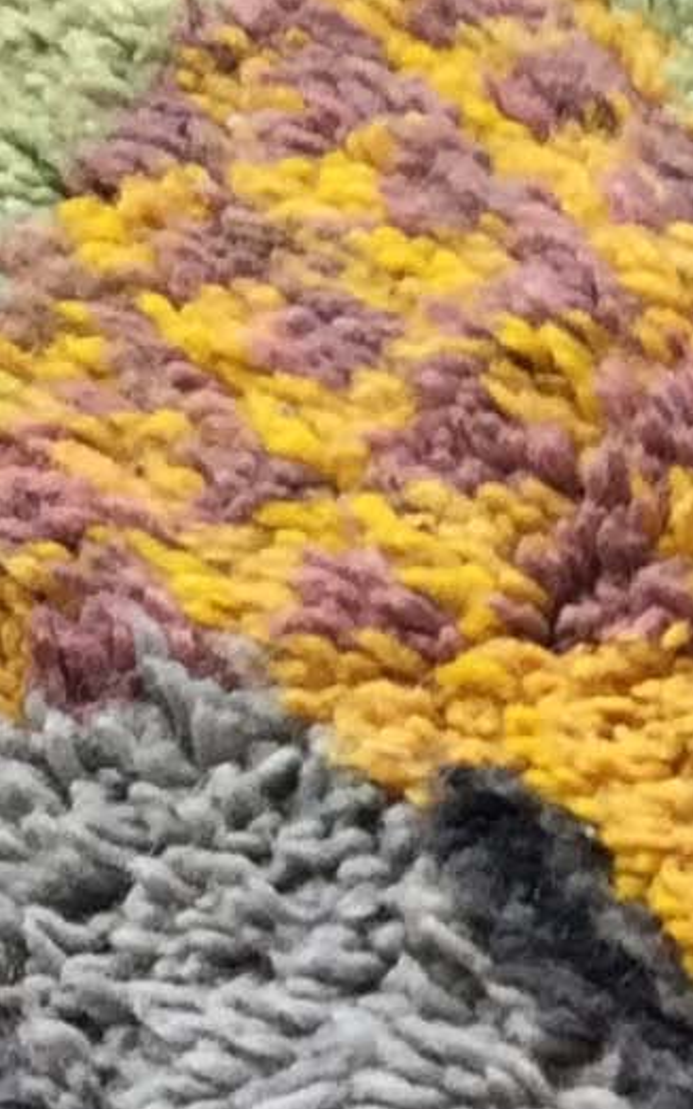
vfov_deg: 10.2
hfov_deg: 6.2
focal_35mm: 192
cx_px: 2287
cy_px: 2059
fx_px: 5800
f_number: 2.2
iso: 40
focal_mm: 4.15
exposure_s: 1/50
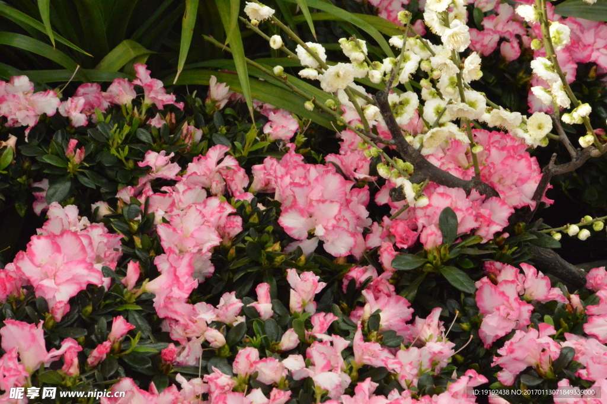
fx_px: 3412
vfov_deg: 6.8
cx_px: 304
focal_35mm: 202
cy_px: 202
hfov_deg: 10.2
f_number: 18
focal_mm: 135
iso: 6400
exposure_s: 1/200
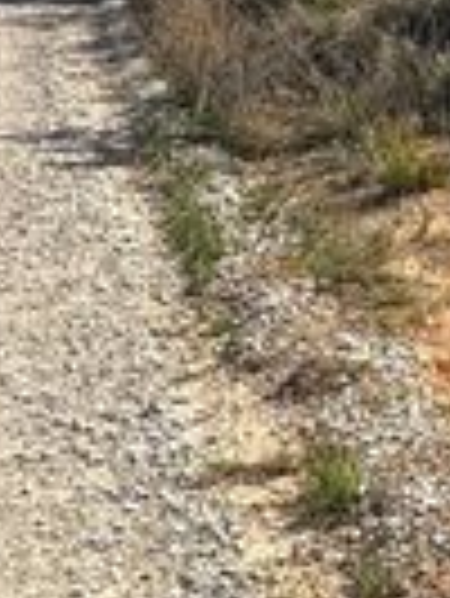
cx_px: 909
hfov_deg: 16.1
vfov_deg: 25.9
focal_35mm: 70
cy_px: -45
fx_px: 1211
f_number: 2.2
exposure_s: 1/1048
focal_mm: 2.22
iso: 50
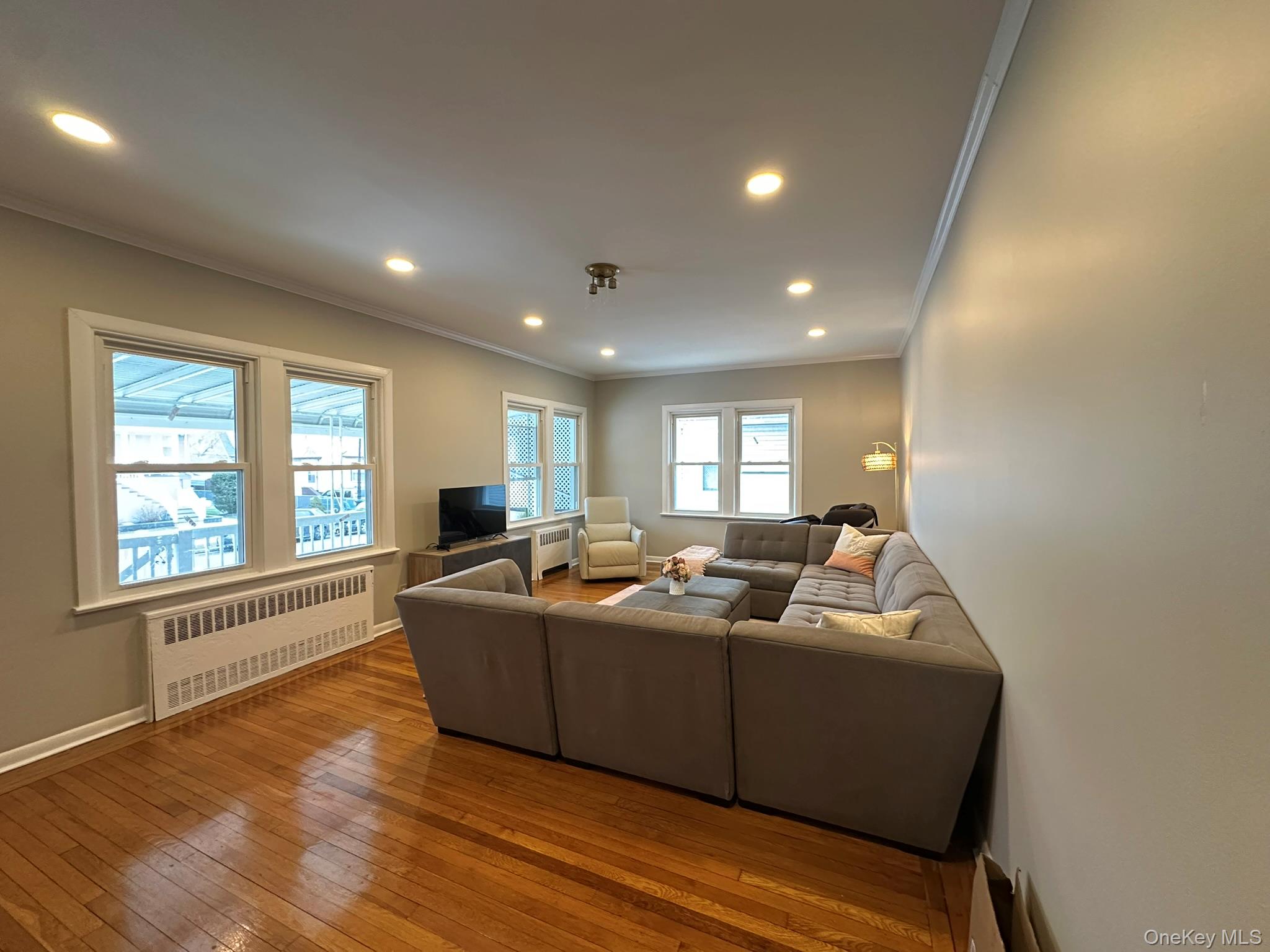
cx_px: 635
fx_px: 514
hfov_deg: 102.1
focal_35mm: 14
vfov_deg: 85.7
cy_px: 476
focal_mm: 2.22
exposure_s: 1/60
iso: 640
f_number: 2.2
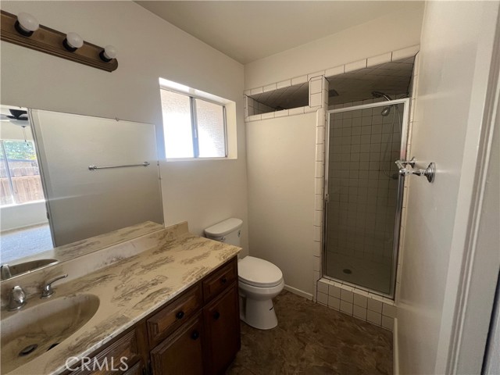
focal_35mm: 13
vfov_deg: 89.9
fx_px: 188
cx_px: 250
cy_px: 188
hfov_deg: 106.2
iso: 160
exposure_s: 1/99
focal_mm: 1.57
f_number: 1.8
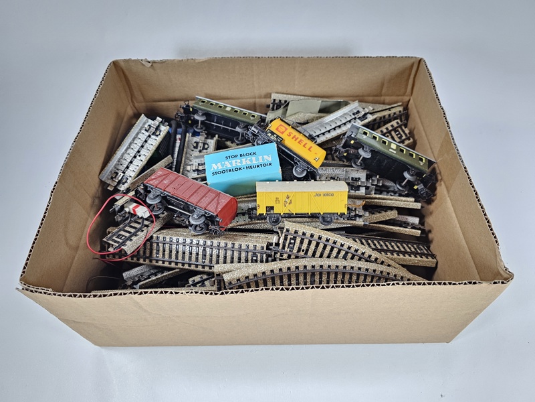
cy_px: 201
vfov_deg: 58.9
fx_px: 355
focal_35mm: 23
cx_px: 268
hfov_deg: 73.9
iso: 160
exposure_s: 1/180
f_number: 1.7
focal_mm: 6.3
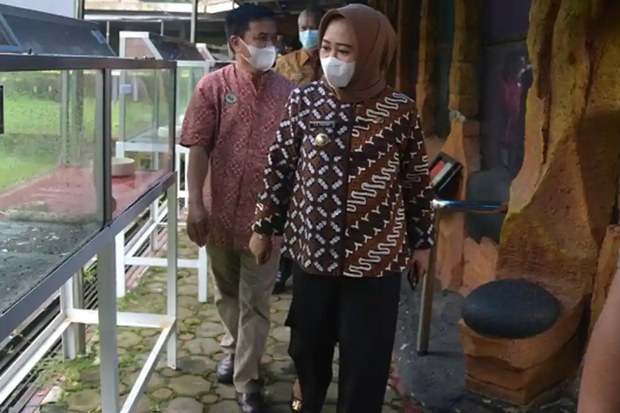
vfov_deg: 12.4
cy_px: 179
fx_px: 1904
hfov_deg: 18.5
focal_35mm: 111
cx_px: 294
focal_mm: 65
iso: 1000
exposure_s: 1/500
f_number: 5
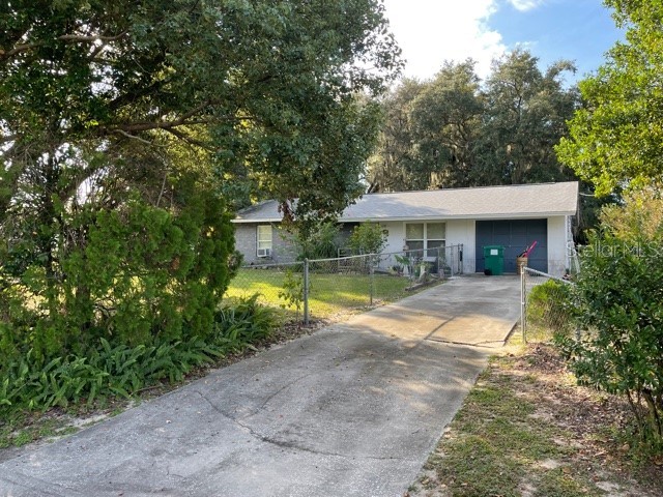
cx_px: 332
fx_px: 498
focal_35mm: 26
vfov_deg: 53.1
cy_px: 248
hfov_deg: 67.3
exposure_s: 1/433
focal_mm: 4.2
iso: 32
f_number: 1.6
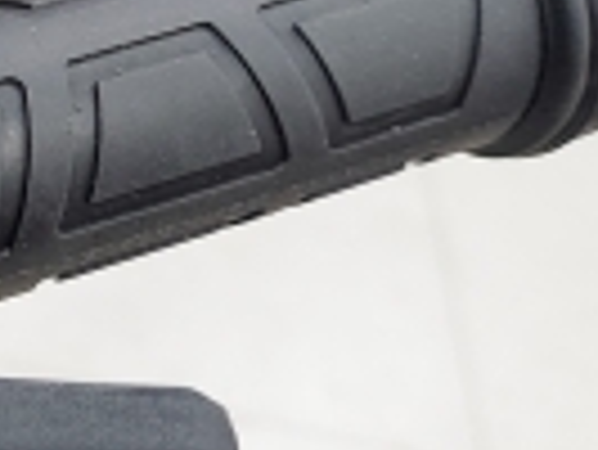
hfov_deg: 16.0
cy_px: 68
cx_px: -486
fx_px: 1798
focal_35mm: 104
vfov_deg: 14.1
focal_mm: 5.23
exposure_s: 1/50
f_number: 1.8
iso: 250
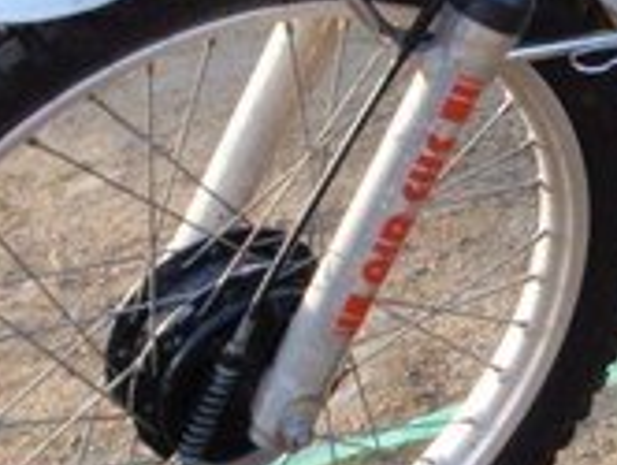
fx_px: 1803
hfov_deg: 18.4
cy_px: 33
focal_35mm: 101
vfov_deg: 14.5
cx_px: 747
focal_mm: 5
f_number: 3.5
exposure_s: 1/80
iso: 64
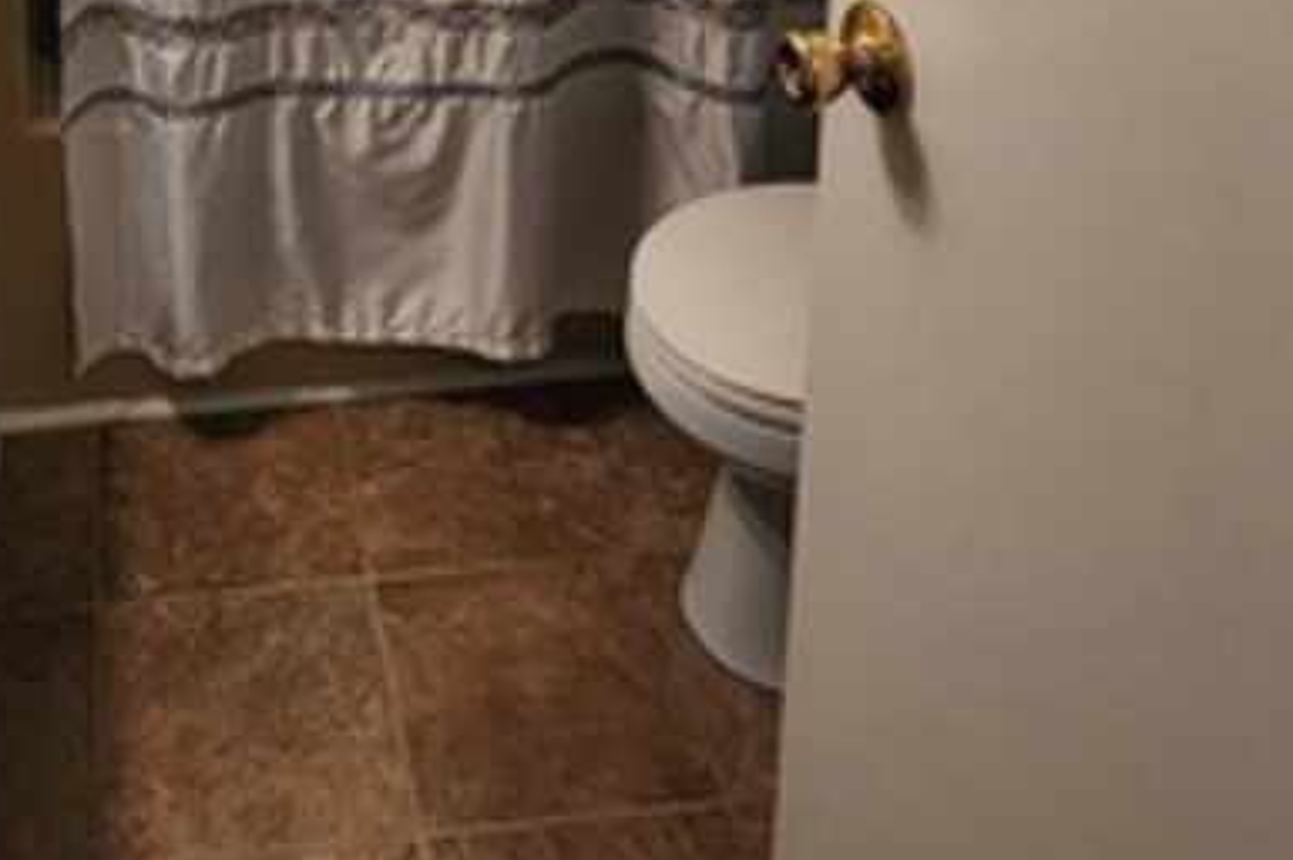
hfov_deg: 41.9
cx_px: 275
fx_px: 1615
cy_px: -474
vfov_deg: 23.2
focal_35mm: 45
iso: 250
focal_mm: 2.2
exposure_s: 1/60
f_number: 2.2
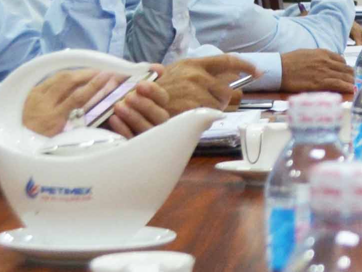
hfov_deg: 8.0
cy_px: -150
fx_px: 2499
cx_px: 628
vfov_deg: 6.1
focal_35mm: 239
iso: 400
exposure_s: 1/30
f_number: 4.2
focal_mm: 26
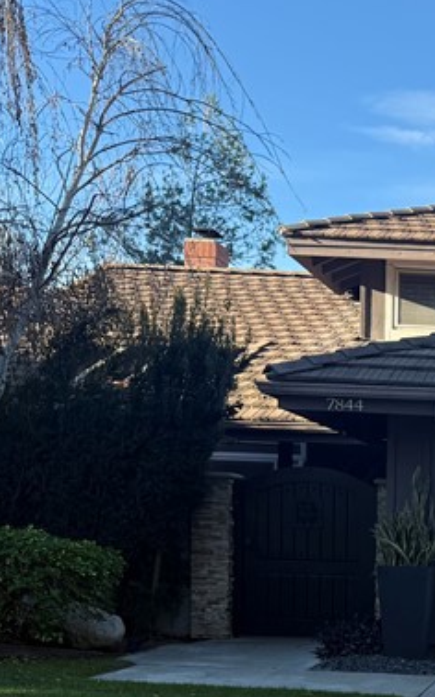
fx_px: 1310
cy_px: 610
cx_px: 667
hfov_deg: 16.9
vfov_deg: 28.8
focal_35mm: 69
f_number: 1.78
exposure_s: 1/1689
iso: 100
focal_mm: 6.76
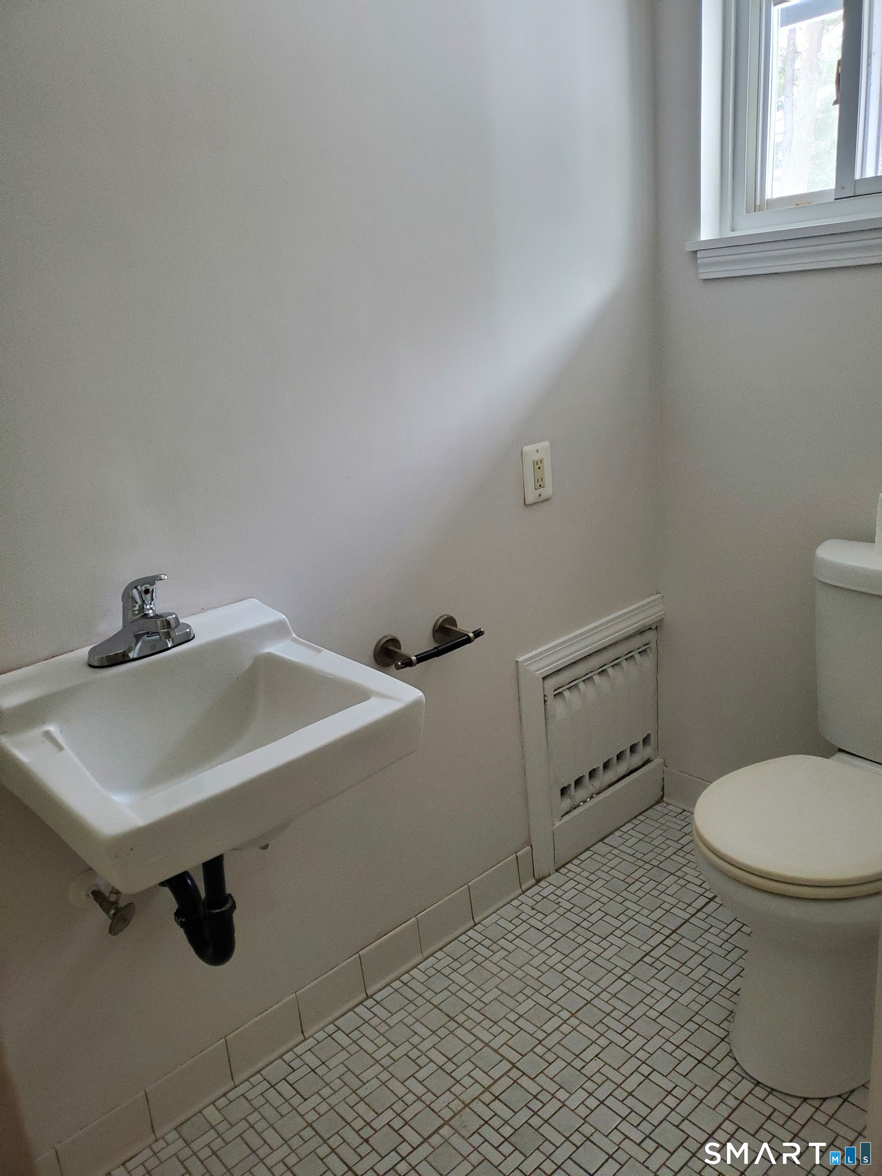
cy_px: 588
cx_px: 441
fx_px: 883
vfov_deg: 67.3
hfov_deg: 53.1
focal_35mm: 26
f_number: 1.5
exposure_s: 1/50
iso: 250
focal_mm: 4.3
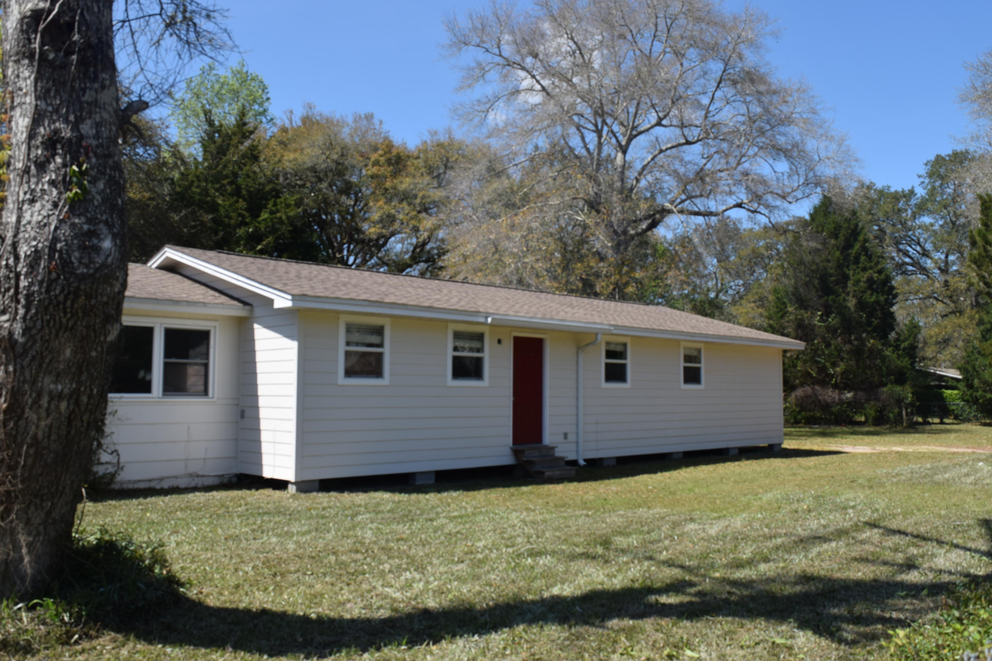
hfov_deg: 61.9
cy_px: 330
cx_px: 496
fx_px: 827
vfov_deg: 43.6
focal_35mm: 30
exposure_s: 1/320
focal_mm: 20
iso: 200
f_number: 9
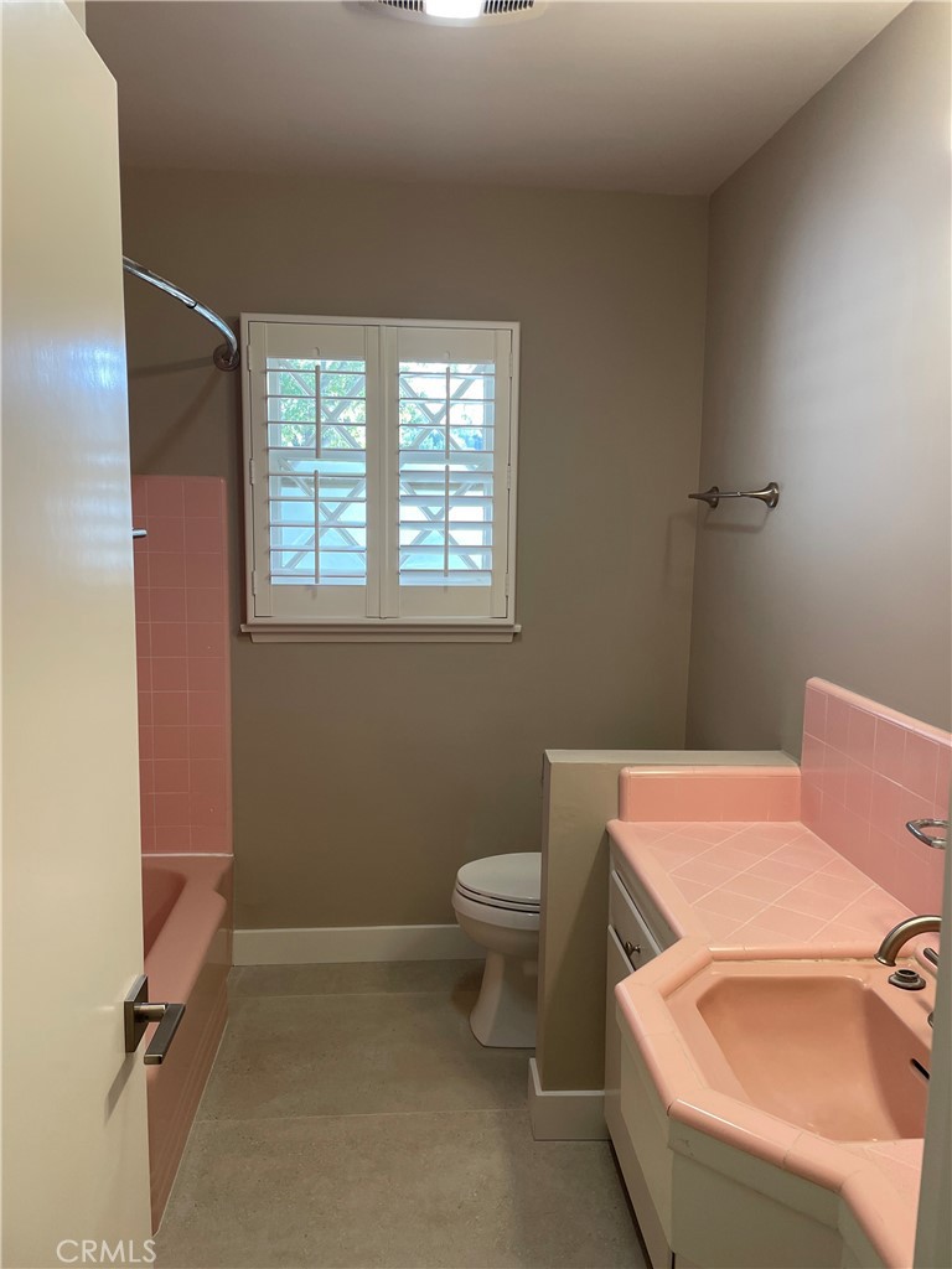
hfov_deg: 53.1
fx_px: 953
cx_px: 476
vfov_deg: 67.3
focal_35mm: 26
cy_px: 634
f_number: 1.6
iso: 125
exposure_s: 1/120
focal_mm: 4.2
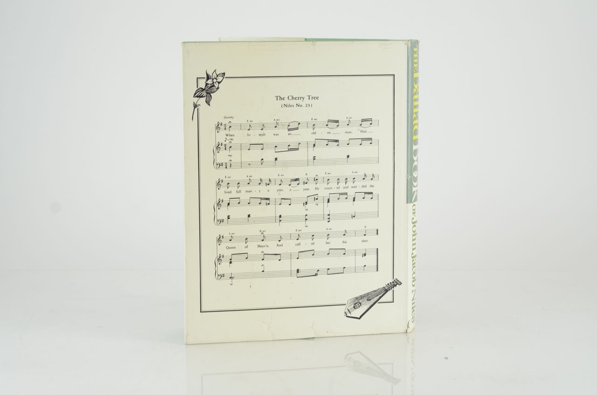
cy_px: 198
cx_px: 298
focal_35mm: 75
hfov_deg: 27.0
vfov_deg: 18.1
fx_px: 1241
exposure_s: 1/125
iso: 640
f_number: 5.6
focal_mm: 50
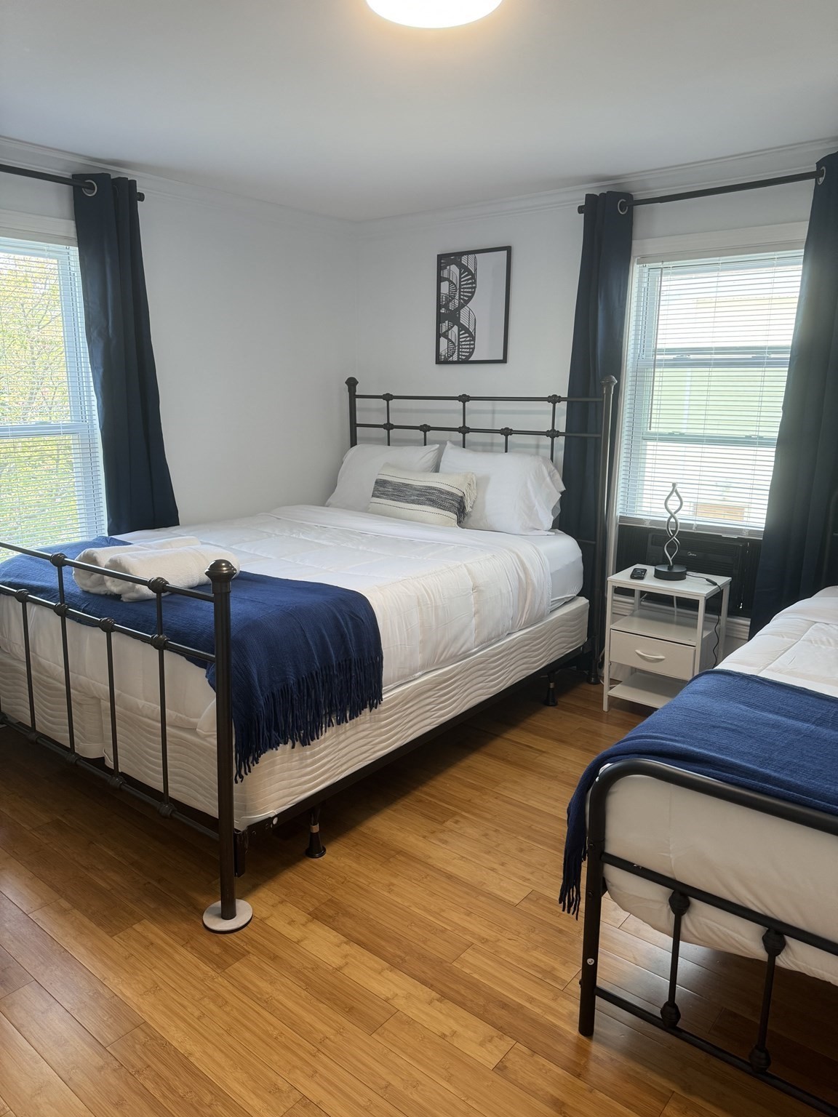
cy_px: 558
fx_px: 775
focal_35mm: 24
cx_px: 419
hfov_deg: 56.8
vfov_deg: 71.6
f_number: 1.78
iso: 125
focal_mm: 6.76
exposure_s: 1/120
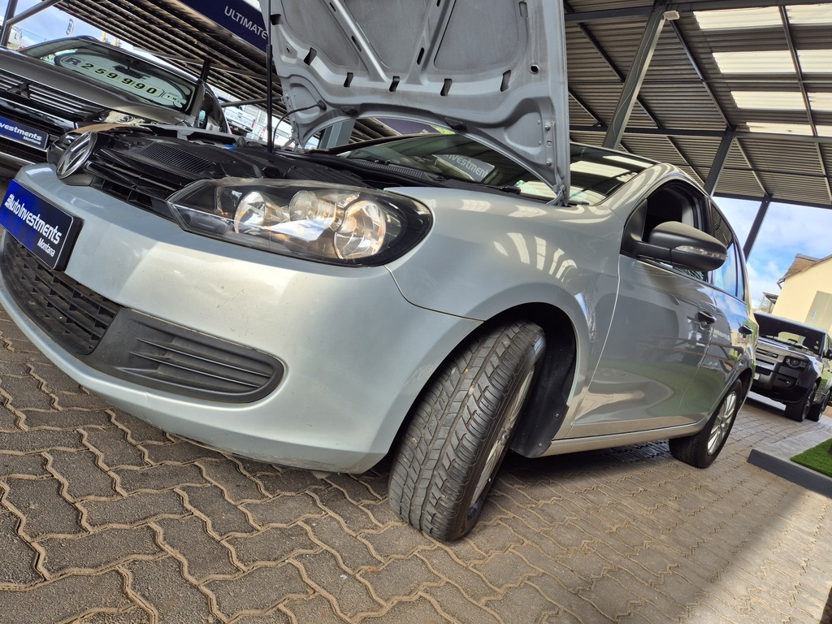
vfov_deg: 58.9
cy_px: 312
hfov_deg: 73.9
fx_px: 553
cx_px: 416
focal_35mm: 23
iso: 25
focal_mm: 5.4
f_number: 1.8
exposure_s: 1/642
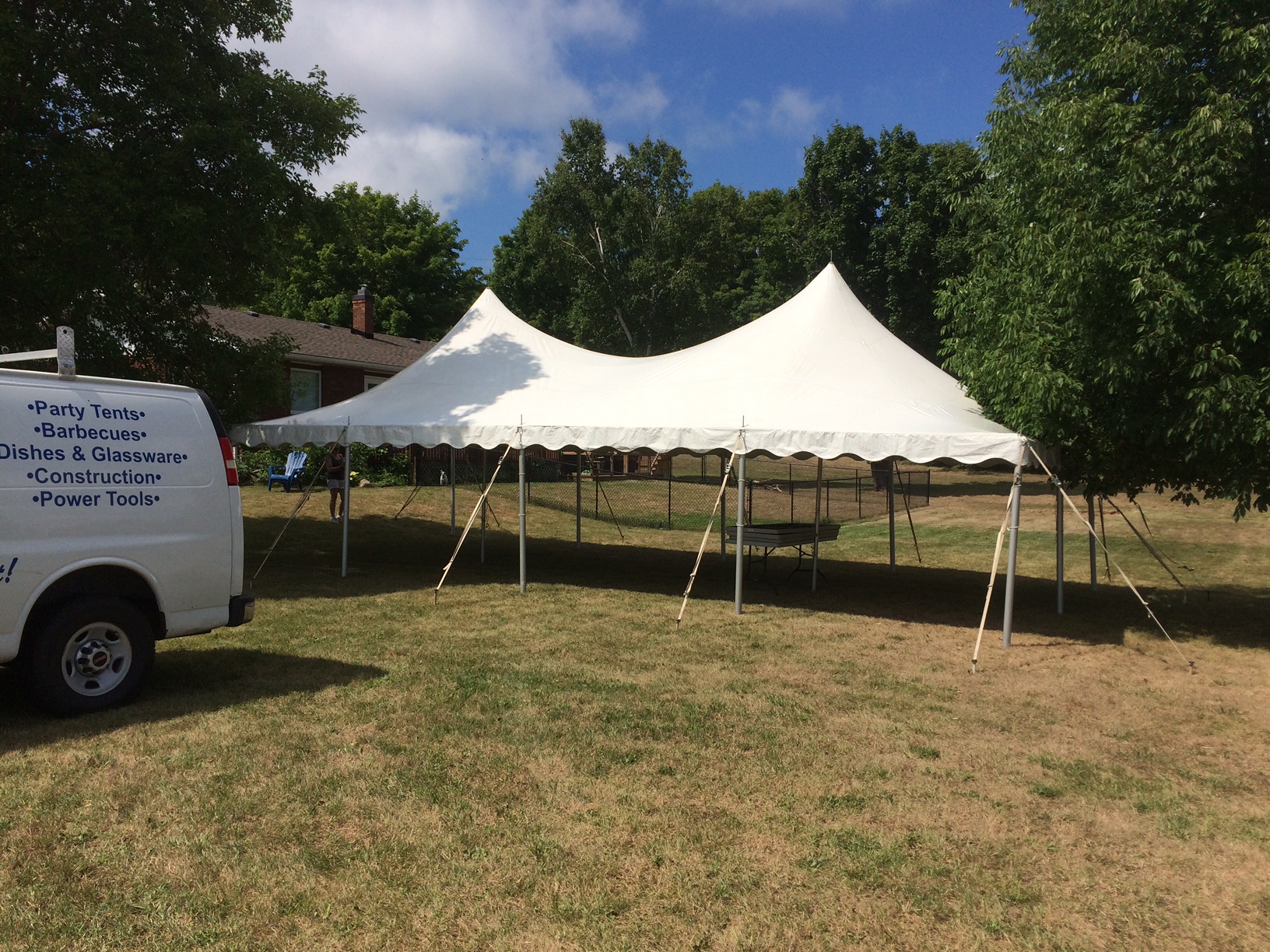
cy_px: 476
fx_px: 1064
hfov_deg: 61.7
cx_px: 635
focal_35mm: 29
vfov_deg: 48.2
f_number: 2.2
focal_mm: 4.15
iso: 32
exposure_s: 1/3731
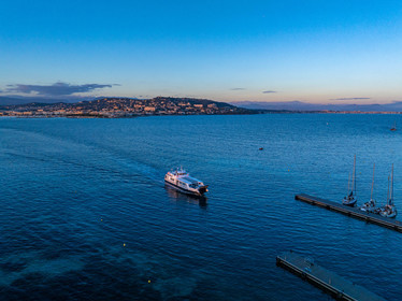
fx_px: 279
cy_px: 150
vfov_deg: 56.8
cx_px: 201
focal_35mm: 24
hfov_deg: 71.6
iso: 100
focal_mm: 12.3
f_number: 11
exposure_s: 1/60
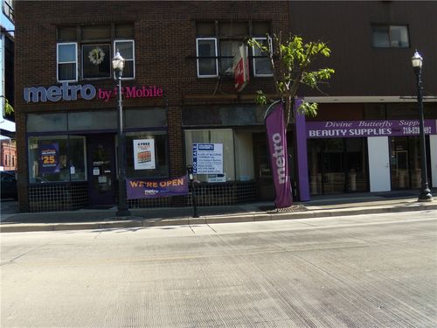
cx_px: 218
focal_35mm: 36
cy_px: 164
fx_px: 454
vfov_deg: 39.7
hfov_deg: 51.4
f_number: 3.6
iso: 80
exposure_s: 1/400
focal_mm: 6.4
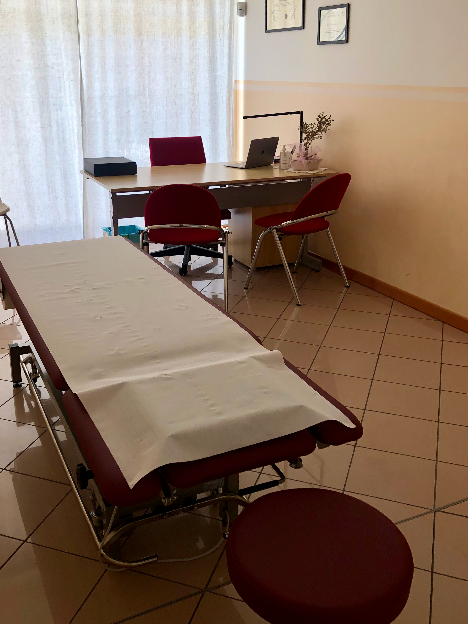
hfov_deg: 39.5
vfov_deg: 51.1
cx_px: 194
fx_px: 649
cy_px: 258
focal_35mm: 36
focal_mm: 3.99
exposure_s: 1/120
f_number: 1.8
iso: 50
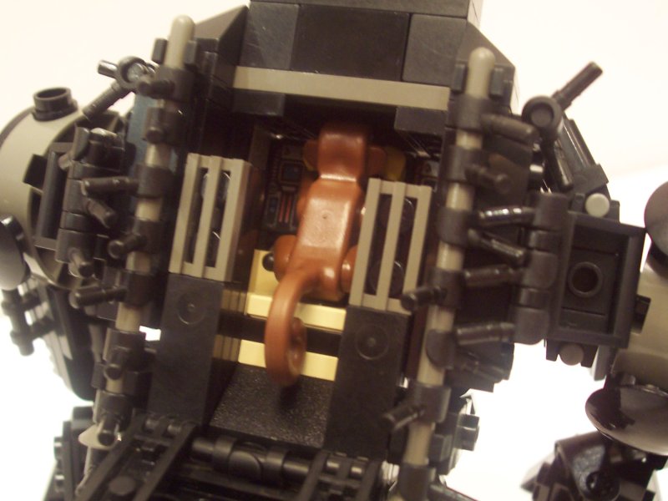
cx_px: 334
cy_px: 250
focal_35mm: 46
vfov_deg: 31.5
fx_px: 888
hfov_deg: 41.2
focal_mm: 7
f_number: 3
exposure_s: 1/6
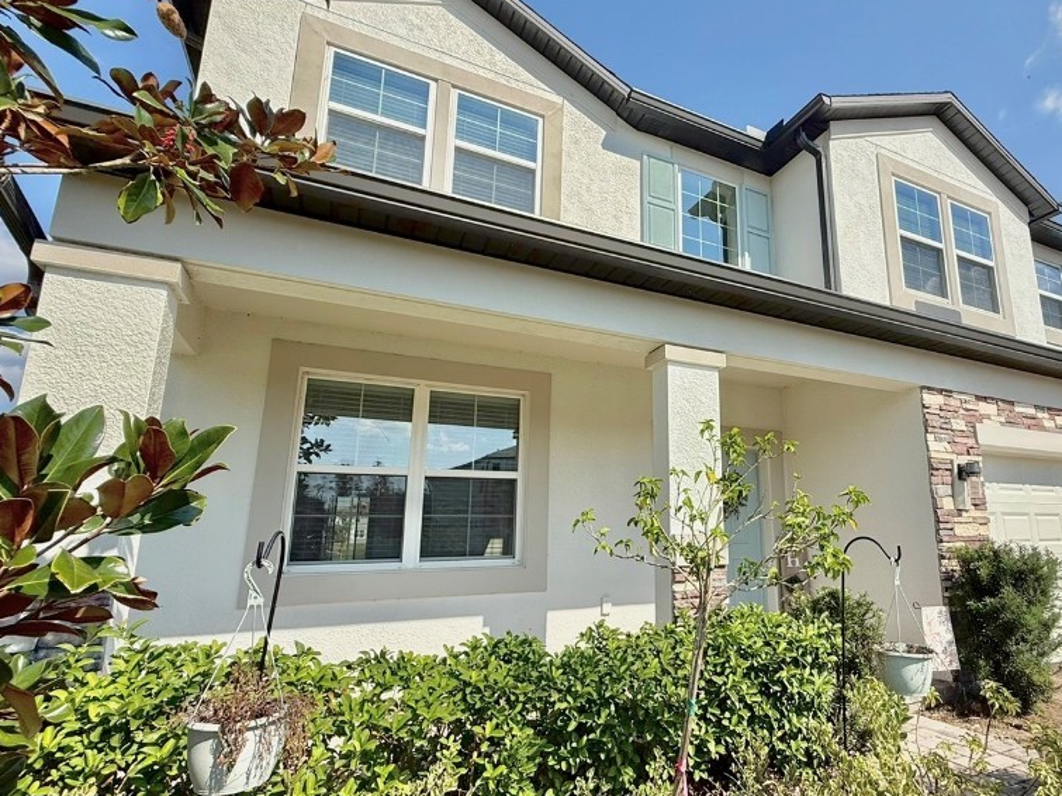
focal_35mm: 19
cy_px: 418
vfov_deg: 68.6
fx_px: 583
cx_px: 648
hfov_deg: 83.4
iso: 50
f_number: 2.2
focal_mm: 2.22
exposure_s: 1/2165
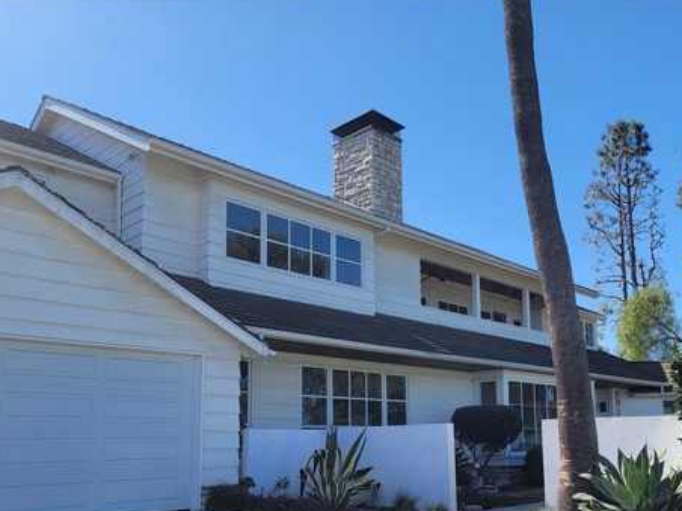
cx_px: 407
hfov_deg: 53.6
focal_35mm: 34
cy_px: 351
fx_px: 670
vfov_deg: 41.1
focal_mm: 6.7
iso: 16
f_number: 1.8
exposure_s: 1/614
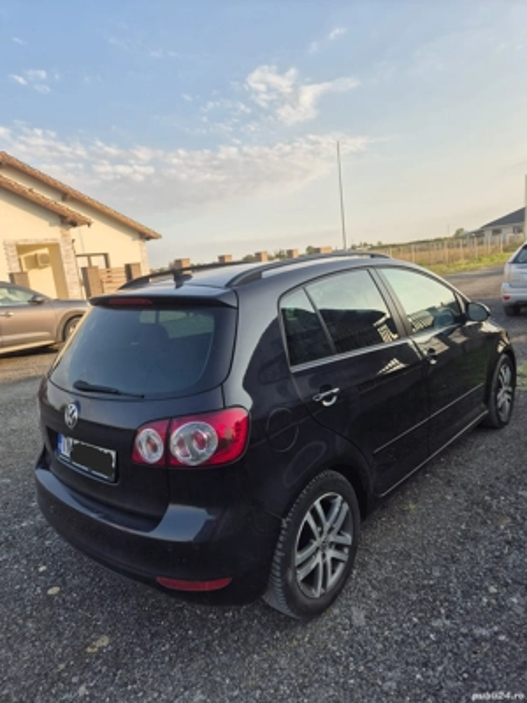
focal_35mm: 23
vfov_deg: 73.9
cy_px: 352
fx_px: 467
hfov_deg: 58.9
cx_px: 264
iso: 25
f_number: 1.8
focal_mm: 5.4
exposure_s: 1/500
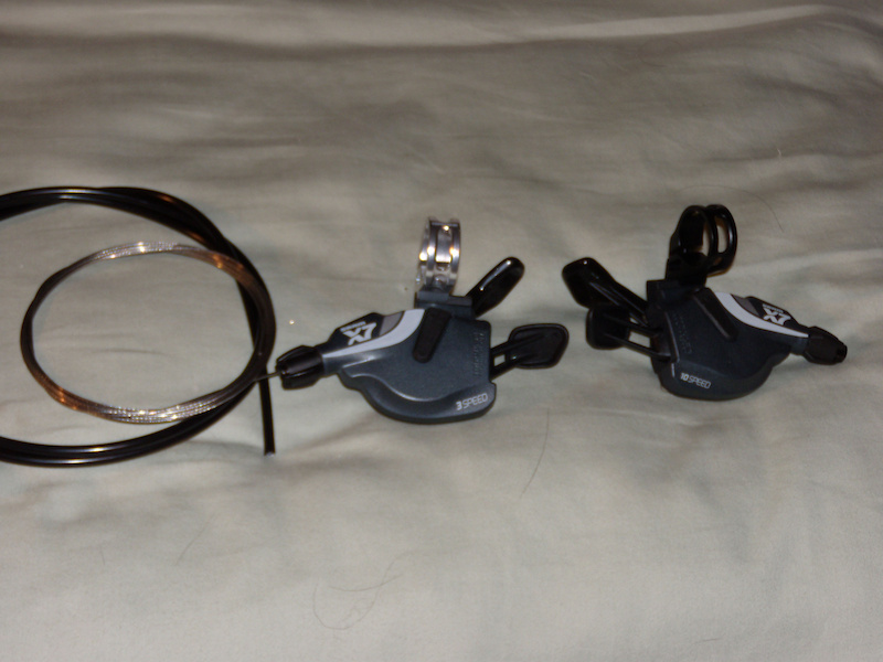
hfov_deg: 33.2
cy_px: 331
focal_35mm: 58
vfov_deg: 25.2
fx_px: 1479
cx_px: 442
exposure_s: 1/30
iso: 80
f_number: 4
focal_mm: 10.4
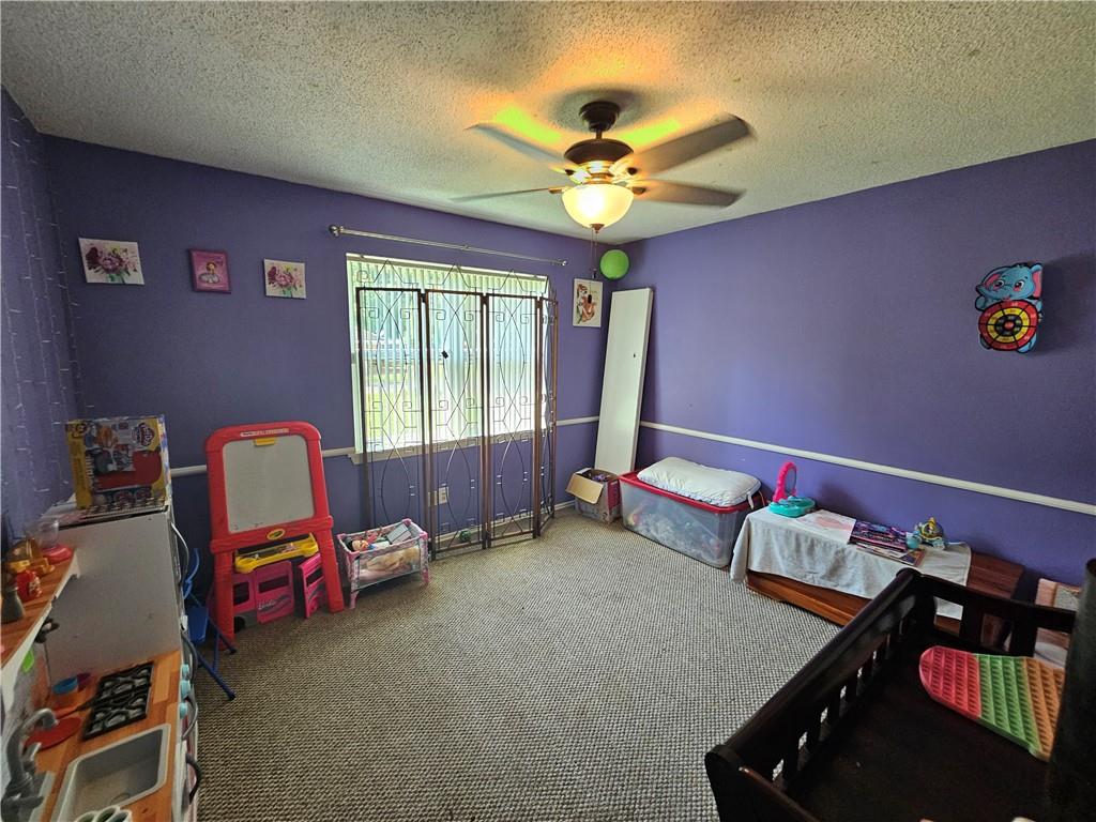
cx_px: 548
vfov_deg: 89.9
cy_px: 411
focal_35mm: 13
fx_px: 412
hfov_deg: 106.2
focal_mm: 2.2
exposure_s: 1/60
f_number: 2.2
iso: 200
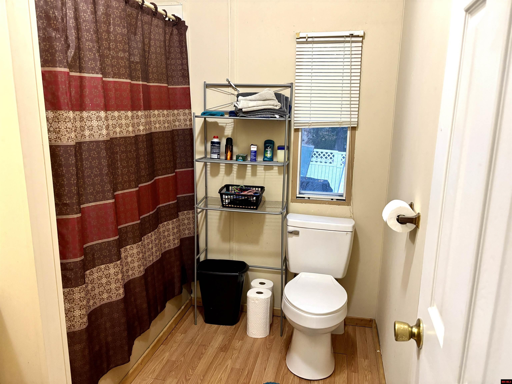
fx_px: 385
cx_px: 256
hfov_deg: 67.3
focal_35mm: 26
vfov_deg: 53.1
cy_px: 192
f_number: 1.6
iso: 500
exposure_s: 1/60
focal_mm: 5.96
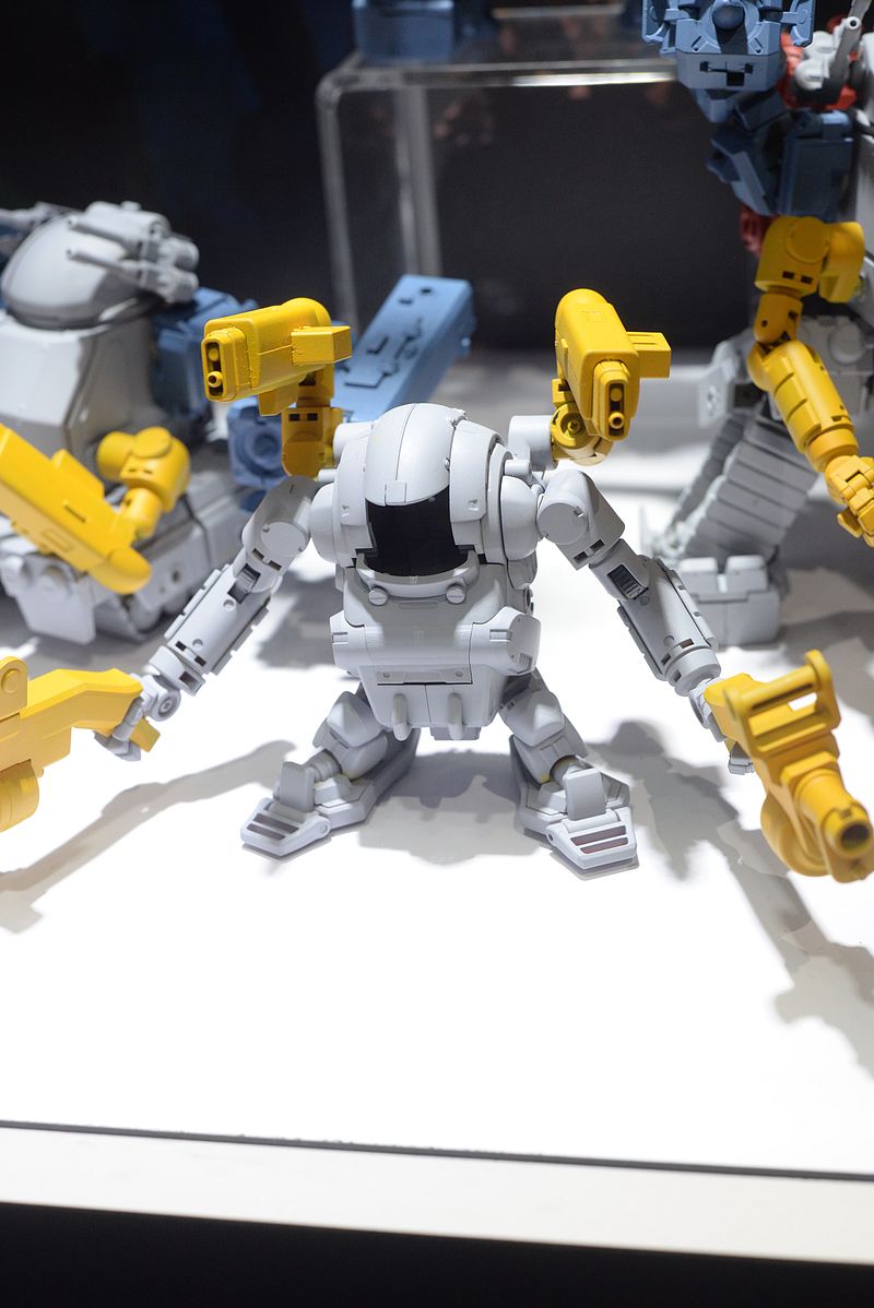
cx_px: 437
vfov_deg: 39.6
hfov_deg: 27.0
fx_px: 1819
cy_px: 654
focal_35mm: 50
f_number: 6.3
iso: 2000
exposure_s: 1/100
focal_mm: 50
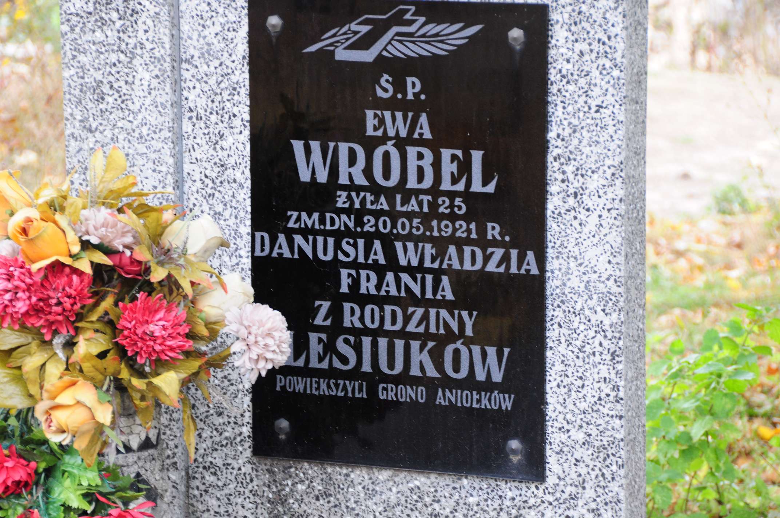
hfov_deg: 11.4
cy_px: 259
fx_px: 3895
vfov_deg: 7.6
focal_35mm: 180
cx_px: 390
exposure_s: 1/60
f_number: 7.1
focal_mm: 120
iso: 500
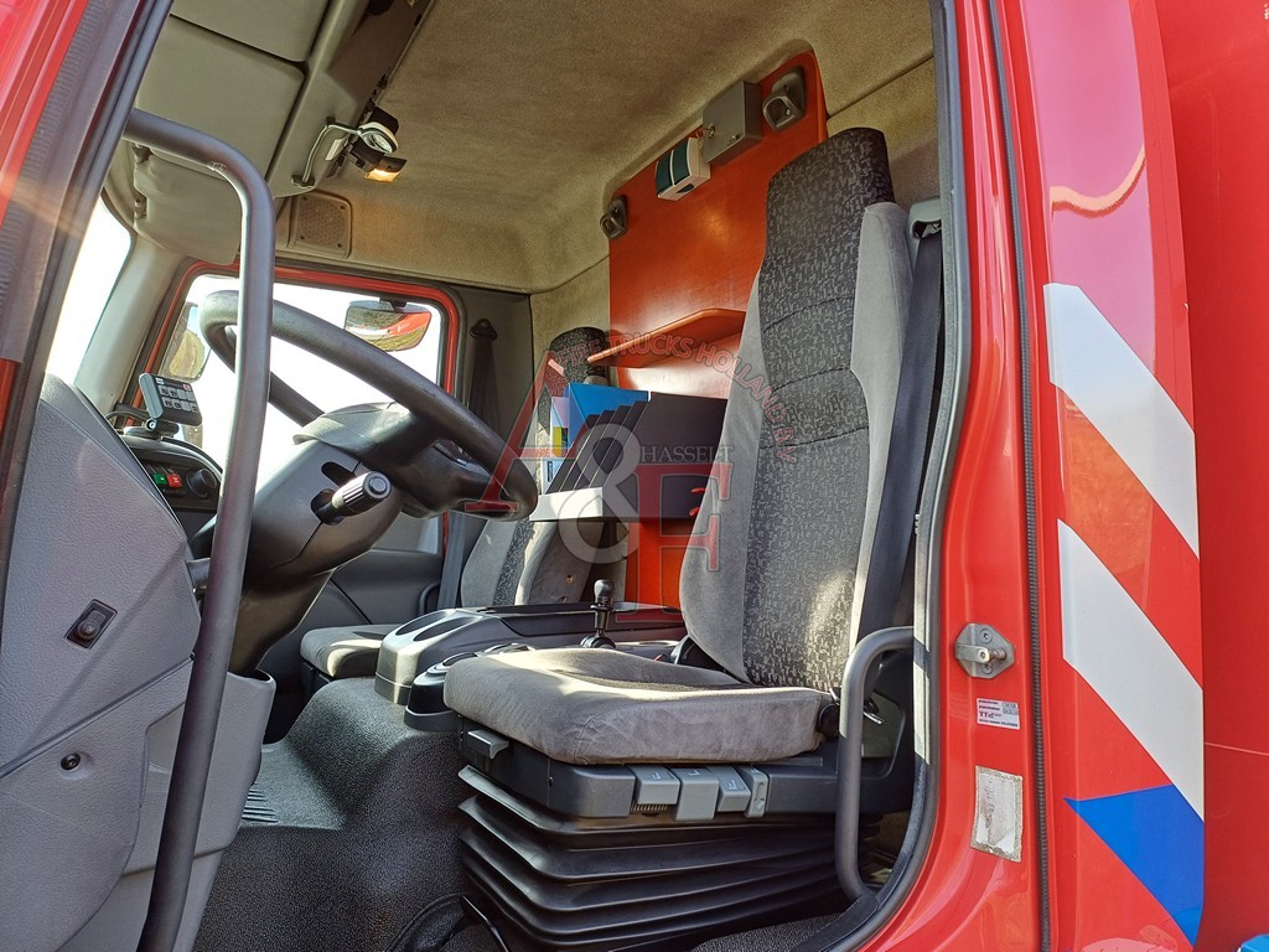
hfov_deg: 69.4
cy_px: 476
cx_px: 634
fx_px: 916
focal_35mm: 25
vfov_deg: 54.9
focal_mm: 4.65
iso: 50
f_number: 1.8
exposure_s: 1/100
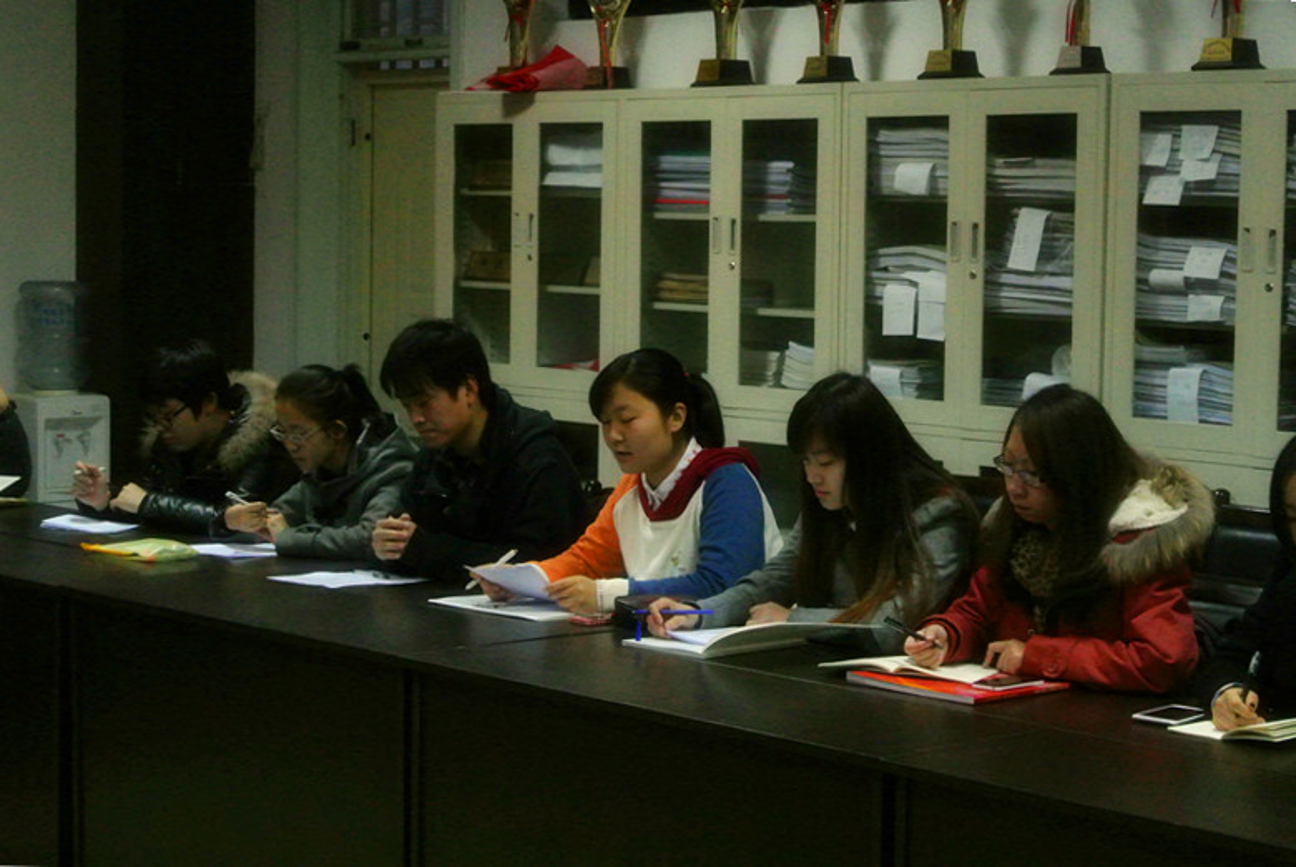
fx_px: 2919
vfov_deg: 16.9
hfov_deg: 25.0
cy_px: 434
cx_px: 648
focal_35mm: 81
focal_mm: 30
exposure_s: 1/60
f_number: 5.6
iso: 3200
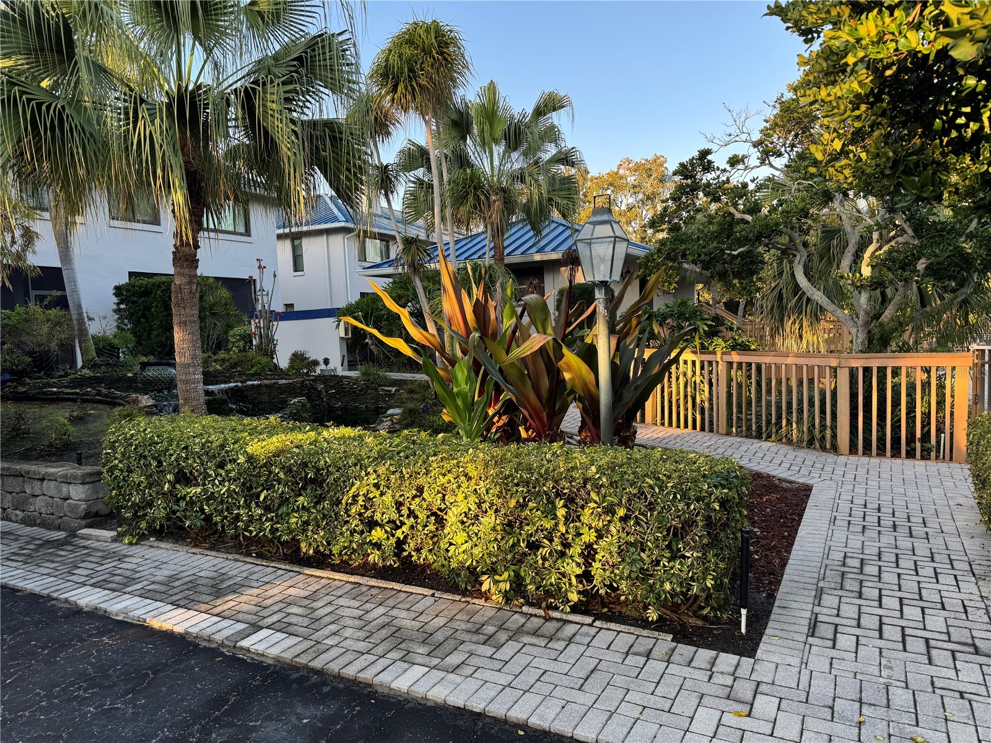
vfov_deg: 56.8
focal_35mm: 24
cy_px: 372
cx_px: 496
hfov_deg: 71.6
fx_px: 687
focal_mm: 6.76
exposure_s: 1/309
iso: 80
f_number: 1.78
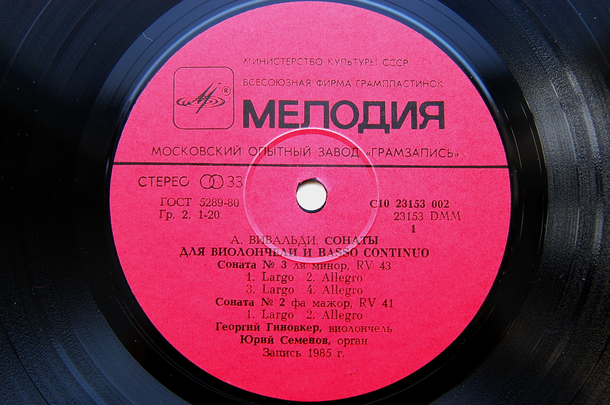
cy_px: 202
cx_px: 305
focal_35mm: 52
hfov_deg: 37.9
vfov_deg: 25.7
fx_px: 889
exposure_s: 1/50
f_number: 3.5
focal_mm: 35
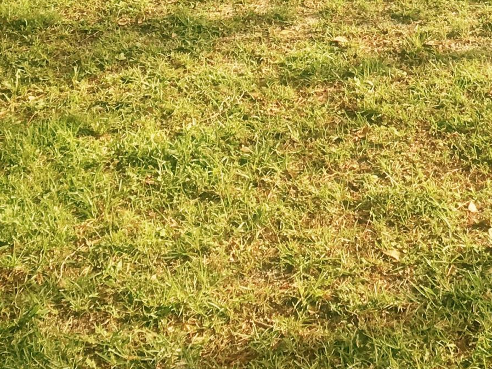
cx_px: 450
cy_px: -194
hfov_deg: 19.8
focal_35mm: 97
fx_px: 1379
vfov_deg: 14.2
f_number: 2.2
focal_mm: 4.15
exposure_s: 1/379
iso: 25
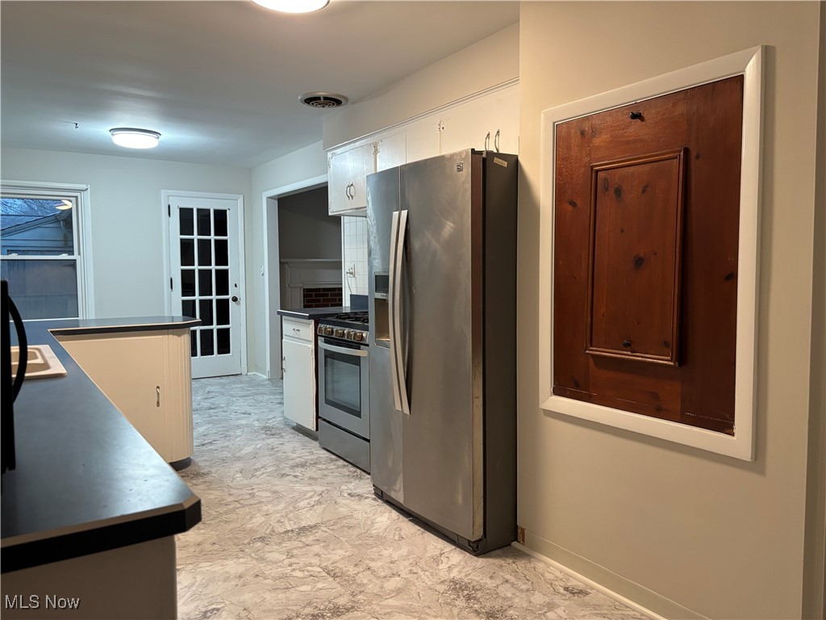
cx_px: 413
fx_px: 620
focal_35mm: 26
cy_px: 310
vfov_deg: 53.1
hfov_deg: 67.3
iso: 250
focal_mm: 5.96
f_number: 1.6
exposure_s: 1/60
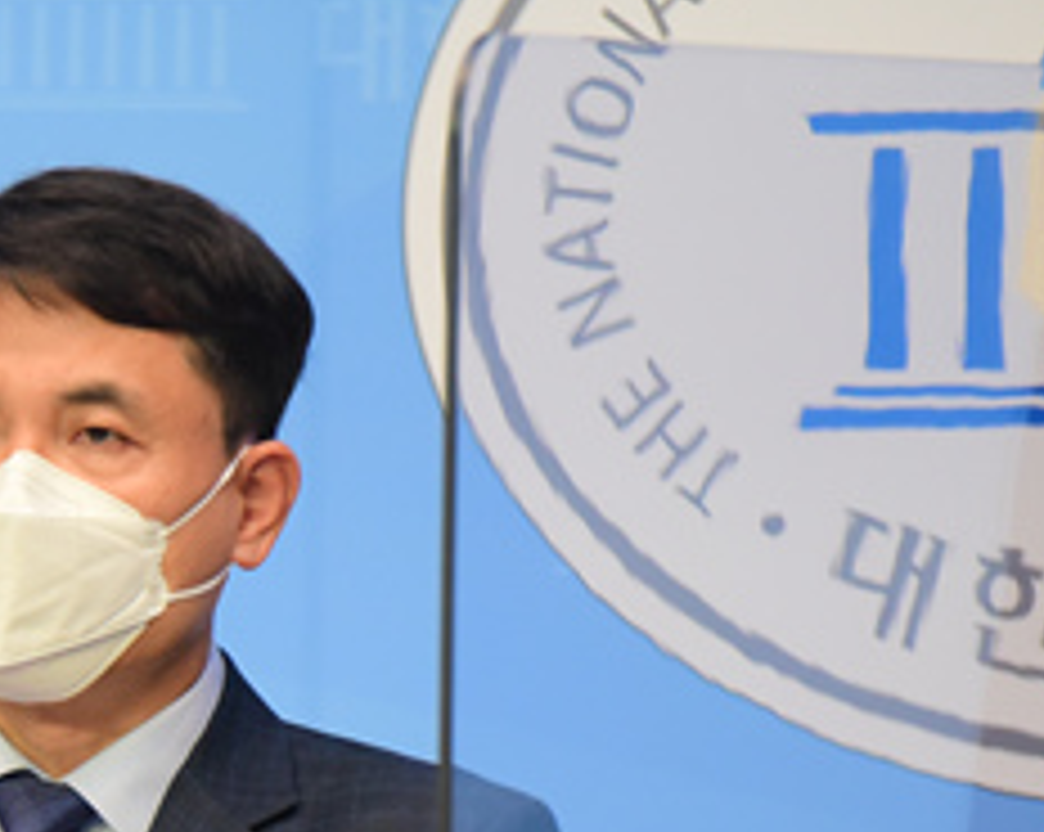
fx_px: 28823
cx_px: -328
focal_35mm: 934
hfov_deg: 2.1
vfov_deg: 1.7
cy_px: 938
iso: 2500
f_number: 7.1
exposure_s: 1/250
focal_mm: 360
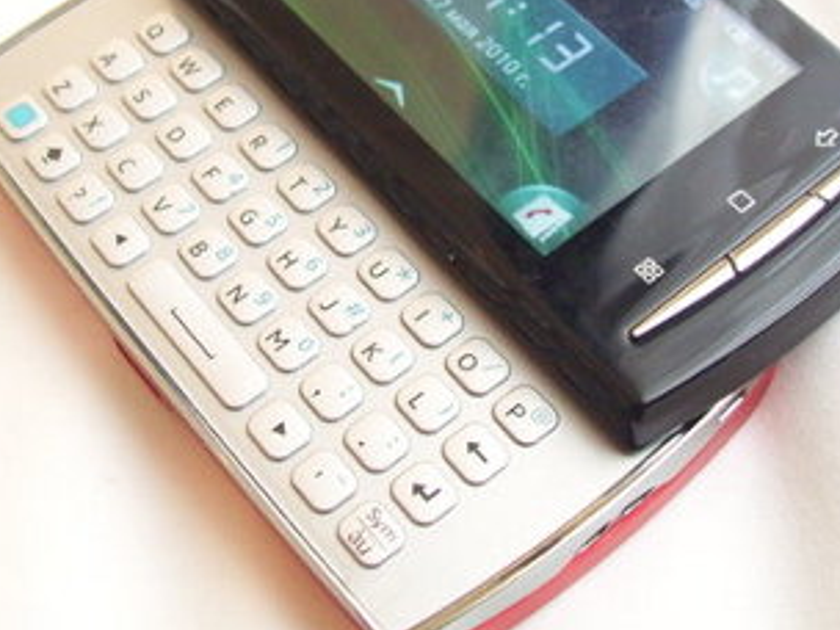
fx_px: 1407
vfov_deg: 25.1
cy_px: 231
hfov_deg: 33.2
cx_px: 450
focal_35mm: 58
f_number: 2.9
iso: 160
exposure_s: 1/6
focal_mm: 5.7
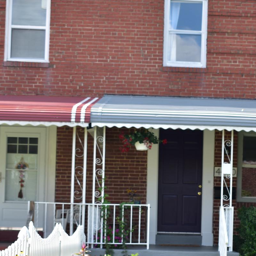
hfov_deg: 18.1
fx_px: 796
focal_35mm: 95
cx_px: 210
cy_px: 214
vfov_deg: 18.1
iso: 100
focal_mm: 29
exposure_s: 1/200
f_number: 4.5
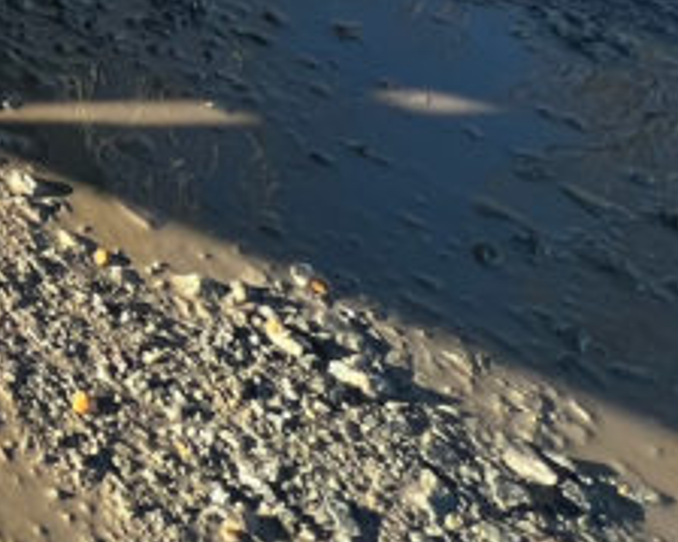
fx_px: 1364
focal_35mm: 68
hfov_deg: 19.3
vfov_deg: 16.1
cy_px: -612
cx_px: -605
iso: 32
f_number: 1.8
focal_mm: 1.57
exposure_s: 1/404
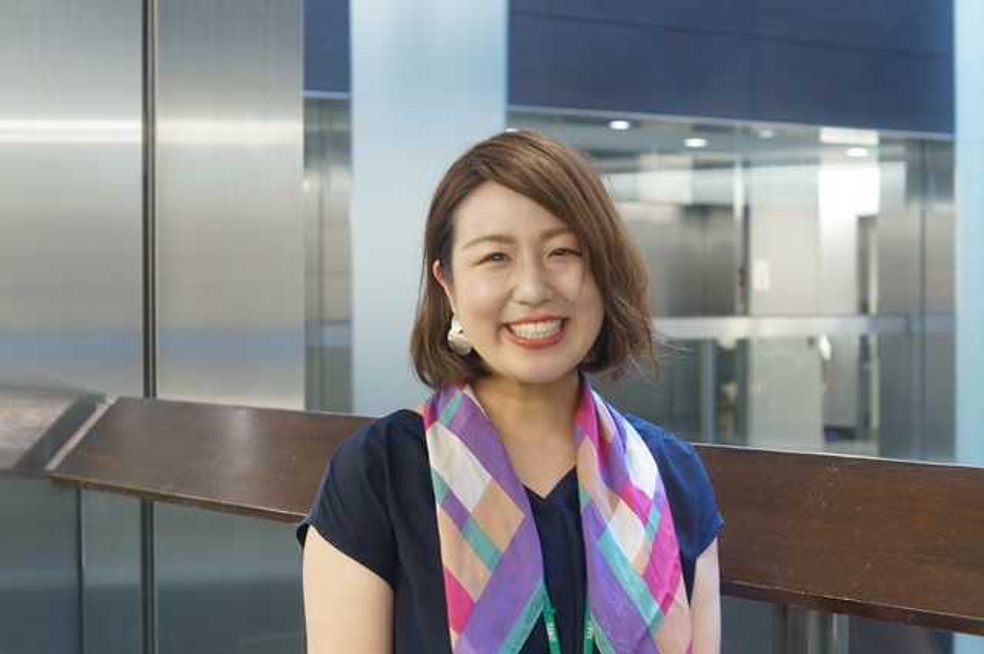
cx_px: 492
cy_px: 327
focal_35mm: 75
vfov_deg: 18.1
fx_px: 2047
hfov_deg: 27.0
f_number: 5
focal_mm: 50
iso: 800
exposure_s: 1/10
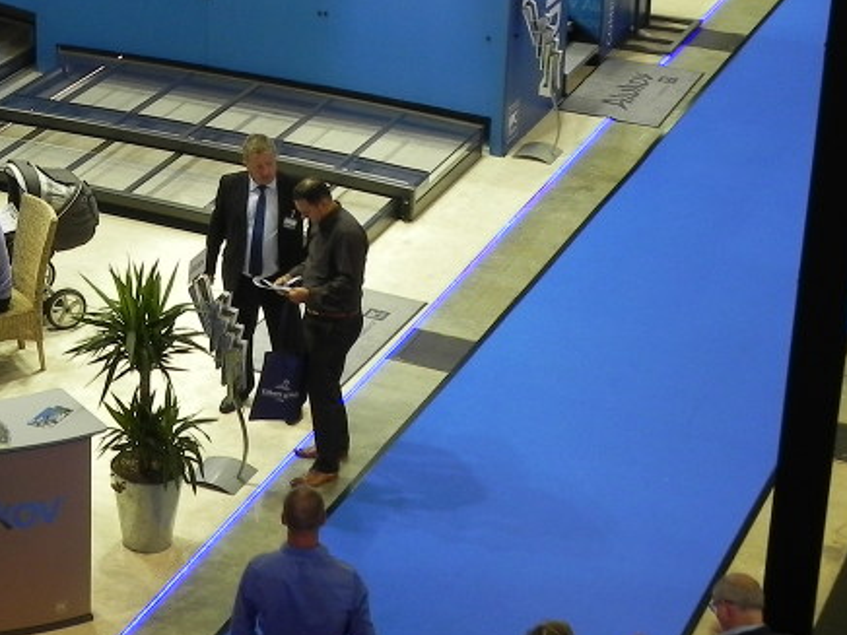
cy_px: 70
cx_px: -39
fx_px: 2300
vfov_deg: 15.6
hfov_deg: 20.1
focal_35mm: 94
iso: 160
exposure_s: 1/45.6
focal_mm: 7.3
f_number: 3.2
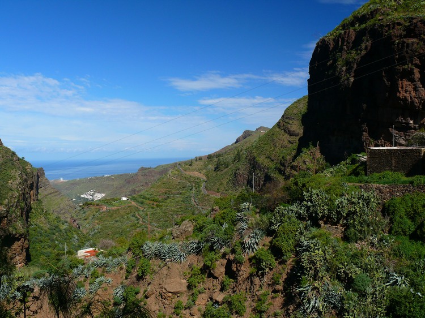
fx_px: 430
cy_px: 159
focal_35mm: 35
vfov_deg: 40.7
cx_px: 212
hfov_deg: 52.6
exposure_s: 1/250
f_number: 5
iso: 100
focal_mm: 7.4
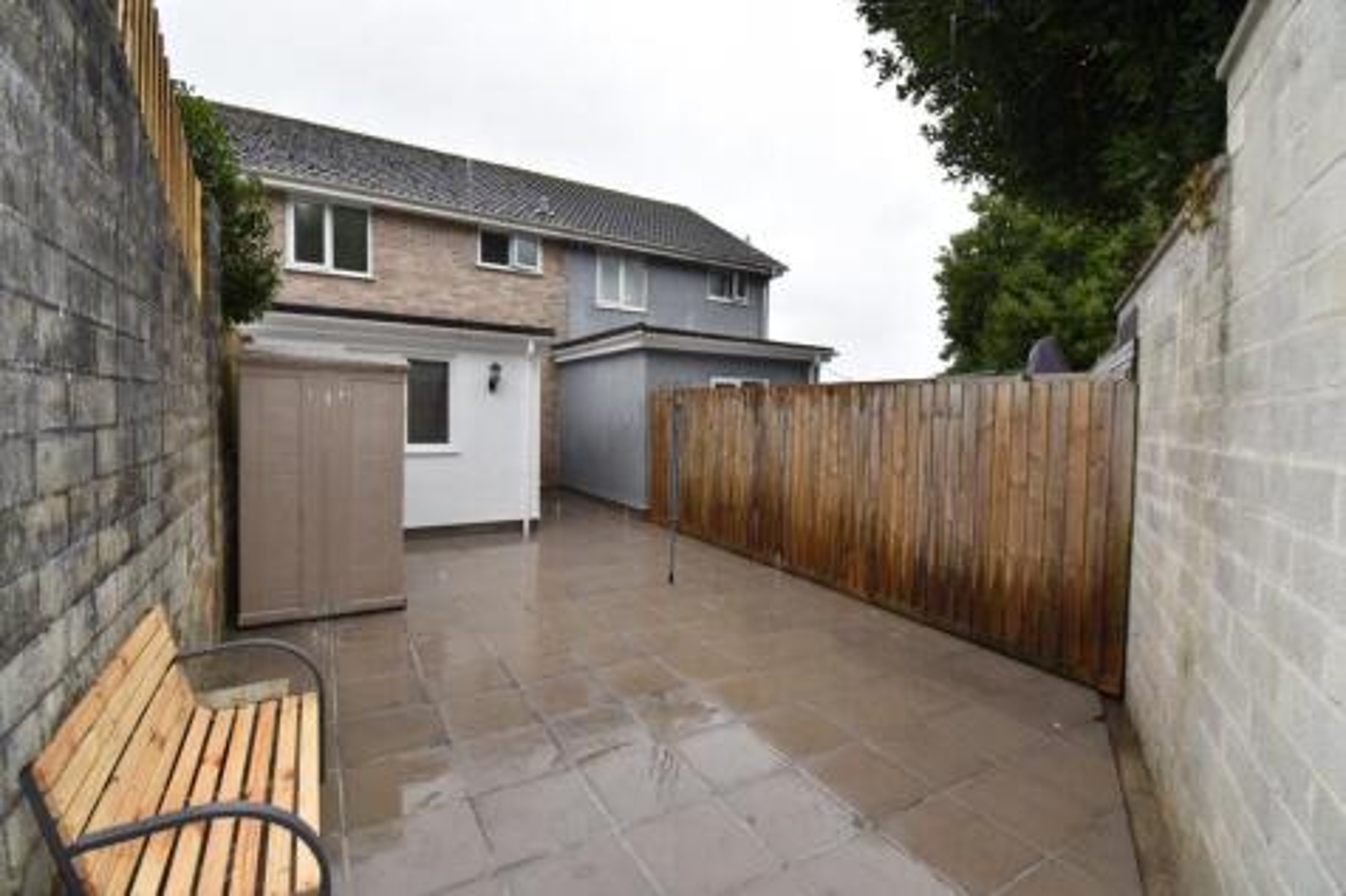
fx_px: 561
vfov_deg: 77.3
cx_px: 673
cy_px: 448
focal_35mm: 15
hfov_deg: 100.4
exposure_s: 1/50
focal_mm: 10
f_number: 9
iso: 100
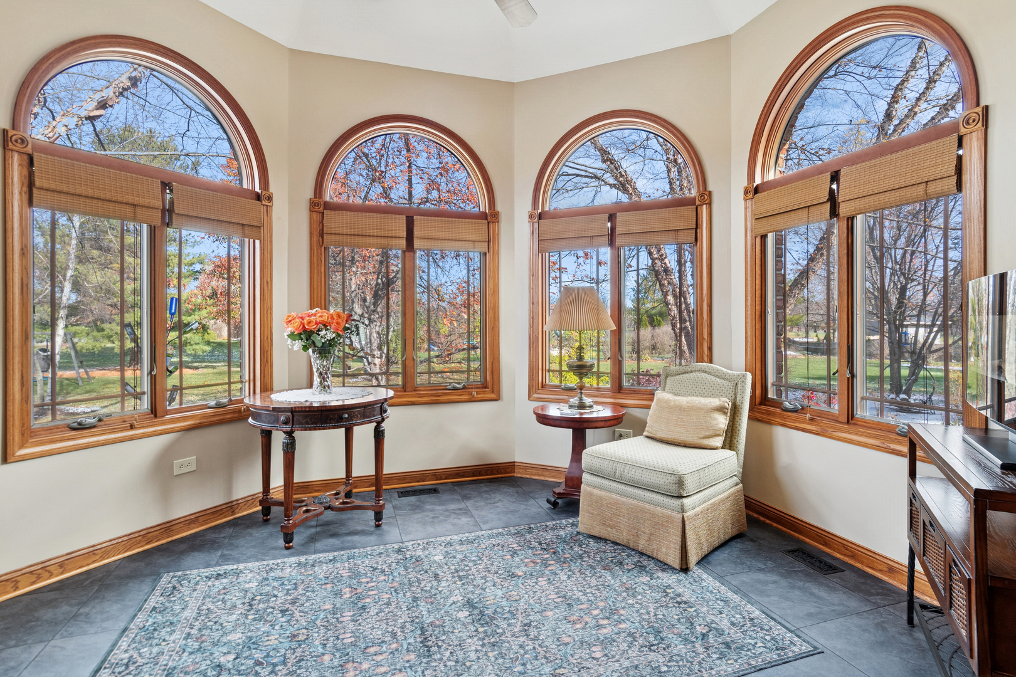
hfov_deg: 90.0
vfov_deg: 67.4
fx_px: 508
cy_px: 338
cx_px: 508
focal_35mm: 18
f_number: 8
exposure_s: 1/8
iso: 250
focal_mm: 12
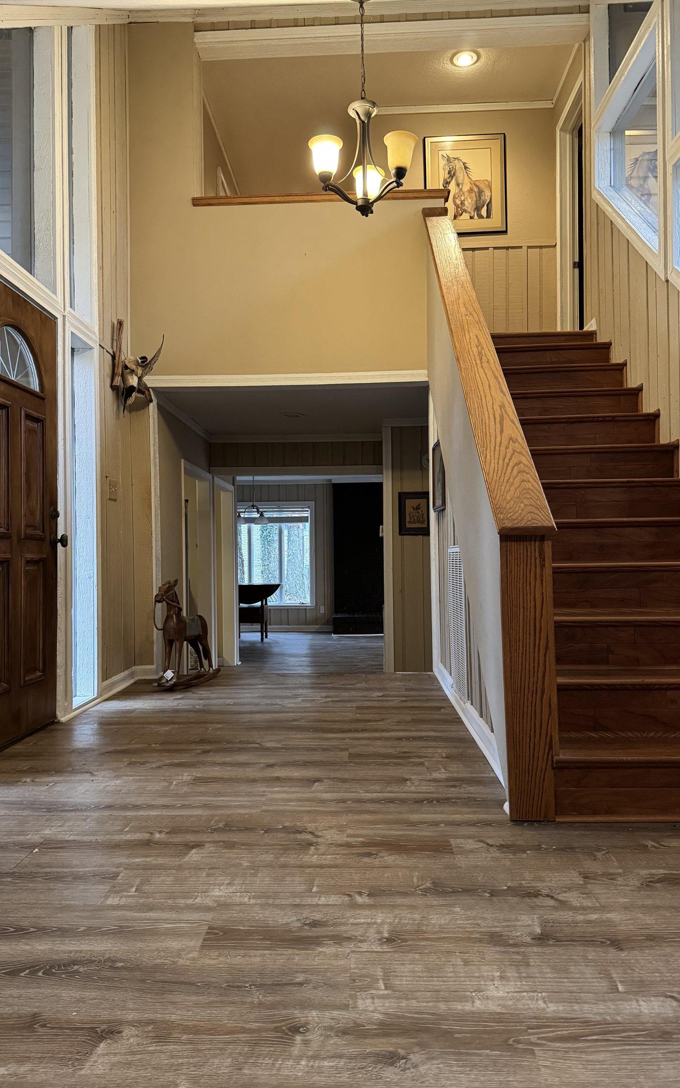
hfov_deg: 47.6
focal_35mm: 26
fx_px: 771
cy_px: 550
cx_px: 329
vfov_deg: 70.4
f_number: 1.78
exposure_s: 1/60
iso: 500
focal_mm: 6.76
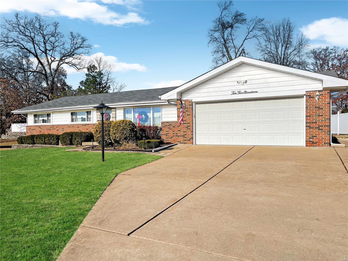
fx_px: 261
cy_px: 130
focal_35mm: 26
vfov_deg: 53.1
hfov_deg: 67.3
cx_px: 174
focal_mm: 5.1
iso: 32
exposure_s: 1/7407
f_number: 1.6
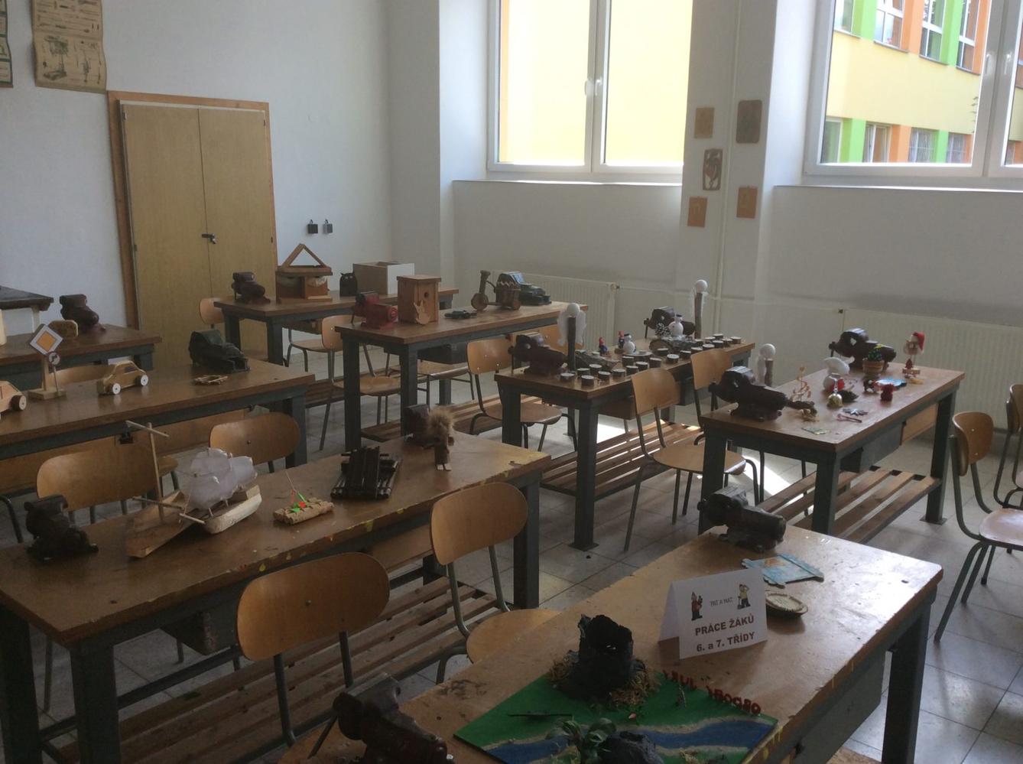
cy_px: 382
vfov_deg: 44.0
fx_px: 944
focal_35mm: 32
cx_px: 512
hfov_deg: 56.9
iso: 32
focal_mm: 3.3
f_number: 2.4
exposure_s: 1/121
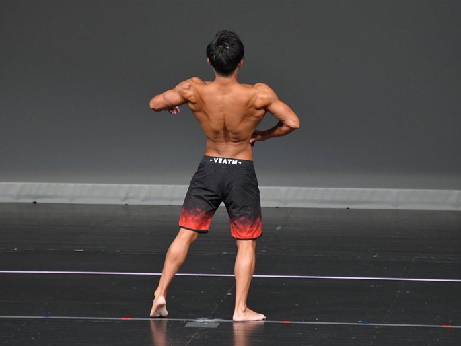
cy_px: 173
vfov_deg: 4.0
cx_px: 230
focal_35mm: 375
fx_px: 4995
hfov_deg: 5.3
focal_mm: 230
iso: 4000
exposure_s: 1/400
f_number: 5.6
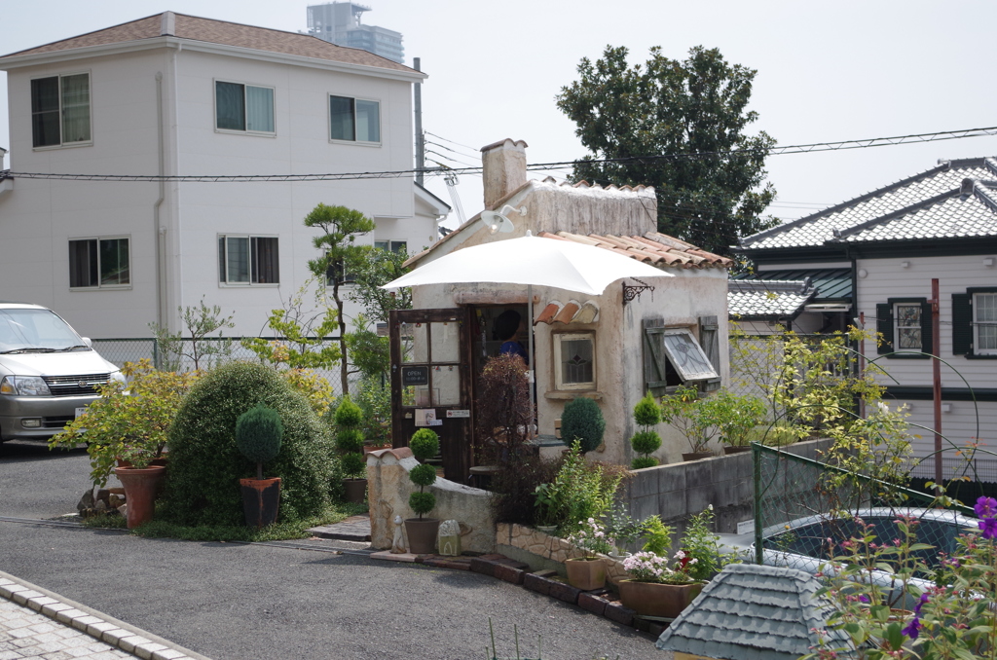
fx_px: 1658
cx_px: 498
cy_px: 330
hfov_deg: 33.5
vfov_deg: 22.5
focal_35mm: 60
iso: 400
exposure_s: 1/2000
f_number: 4.5
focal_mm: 40
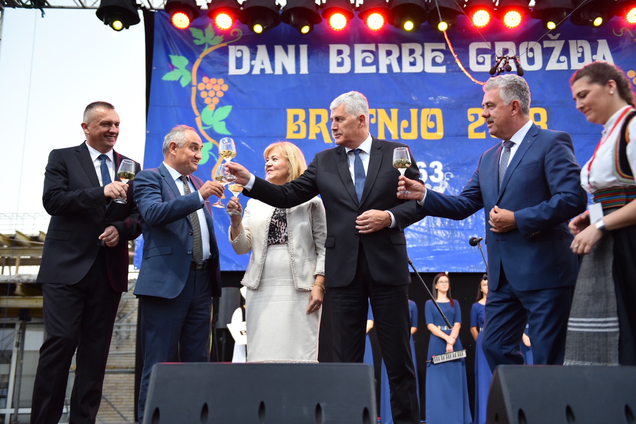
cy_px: 212
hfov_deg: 46.4
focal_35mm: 42
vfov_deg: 31.9
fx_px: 742
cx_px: 318
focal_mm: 42
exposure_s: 1/125
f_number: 2.8
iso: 500
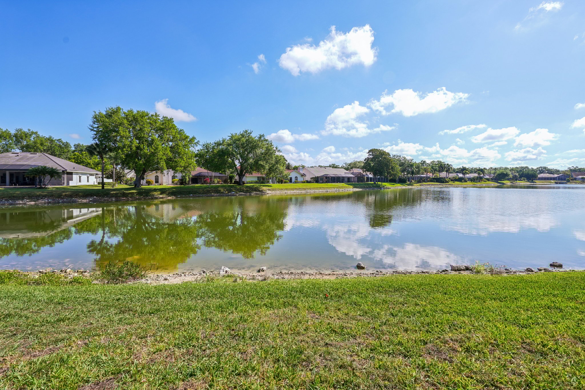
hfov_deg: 104.3
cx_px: 292
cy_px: 195
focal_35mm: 14
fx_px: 227
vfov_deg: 81.2
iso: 50
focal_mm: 14
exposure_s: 1/200
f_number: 8
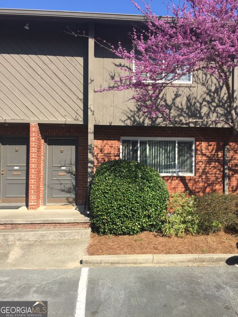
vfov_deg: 61.7
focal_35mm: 29
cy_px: 158
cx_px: 119
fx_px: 266
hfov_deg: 48.2
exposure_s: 1/1014
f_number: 2.2
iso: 32
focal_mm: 4.15
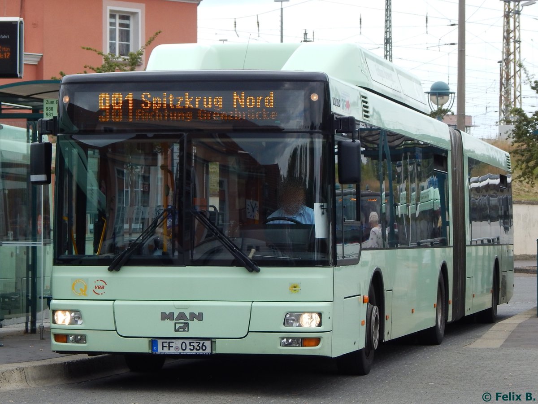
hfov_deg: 17.3
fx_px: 1772
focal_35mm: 114
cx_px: 269
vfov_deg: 13.0
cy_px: 202
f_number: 4.6
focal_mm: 20.5
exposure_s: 1/400
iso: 125
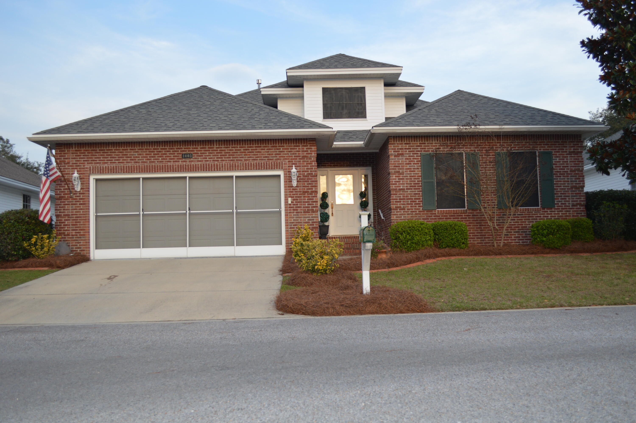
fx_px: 635
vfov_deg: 36.8
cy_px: 212
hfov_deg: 53.2
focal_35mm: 36
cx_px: 318
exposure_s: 1/125
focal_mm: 24
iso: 180
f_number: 4
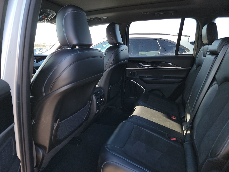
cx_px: 114
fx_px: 159
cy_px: 86
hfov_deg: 71.6
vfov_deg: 56.8
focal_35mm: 24
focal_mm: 6.7
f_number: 1.8
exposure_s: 1/59
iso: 75
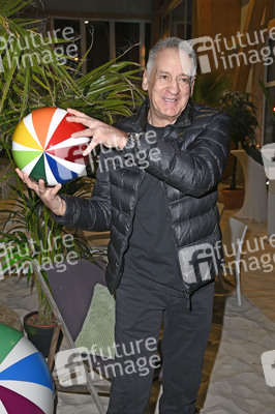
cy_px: 207
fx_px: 505
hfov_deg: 30.5
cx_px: 138
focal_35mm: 44
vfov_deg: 44.5
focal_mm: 44
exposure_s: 1/250
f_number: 5.6
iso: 640
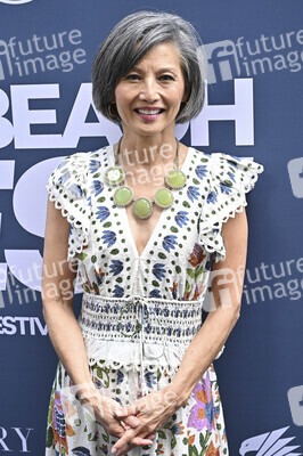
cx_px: 152
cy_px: 228
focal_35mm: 65
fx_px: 822
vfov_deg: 31.0
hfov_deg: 20.9
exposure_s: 1/320
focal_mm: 65
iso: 800
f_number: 7.1
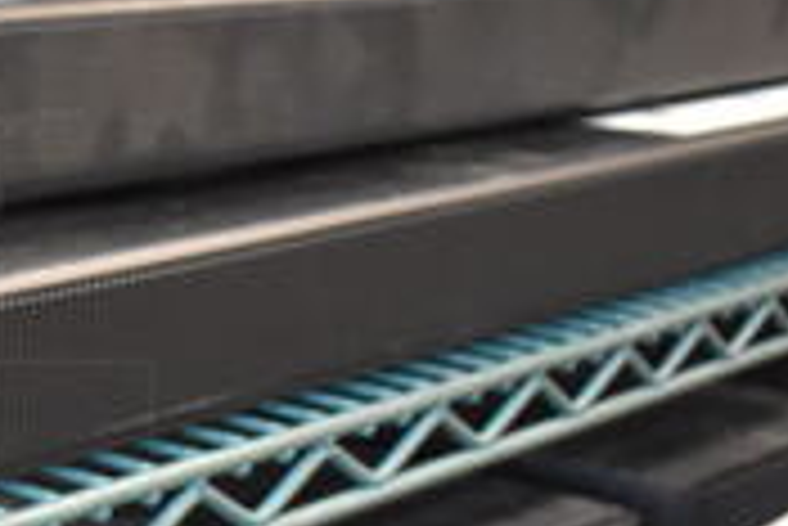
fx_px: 2059
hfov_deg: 19.5
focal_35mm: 94
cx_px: -315
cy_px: 378
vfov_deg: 14.5
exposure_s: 1/125
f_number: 3.5
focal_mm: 18
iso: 3600
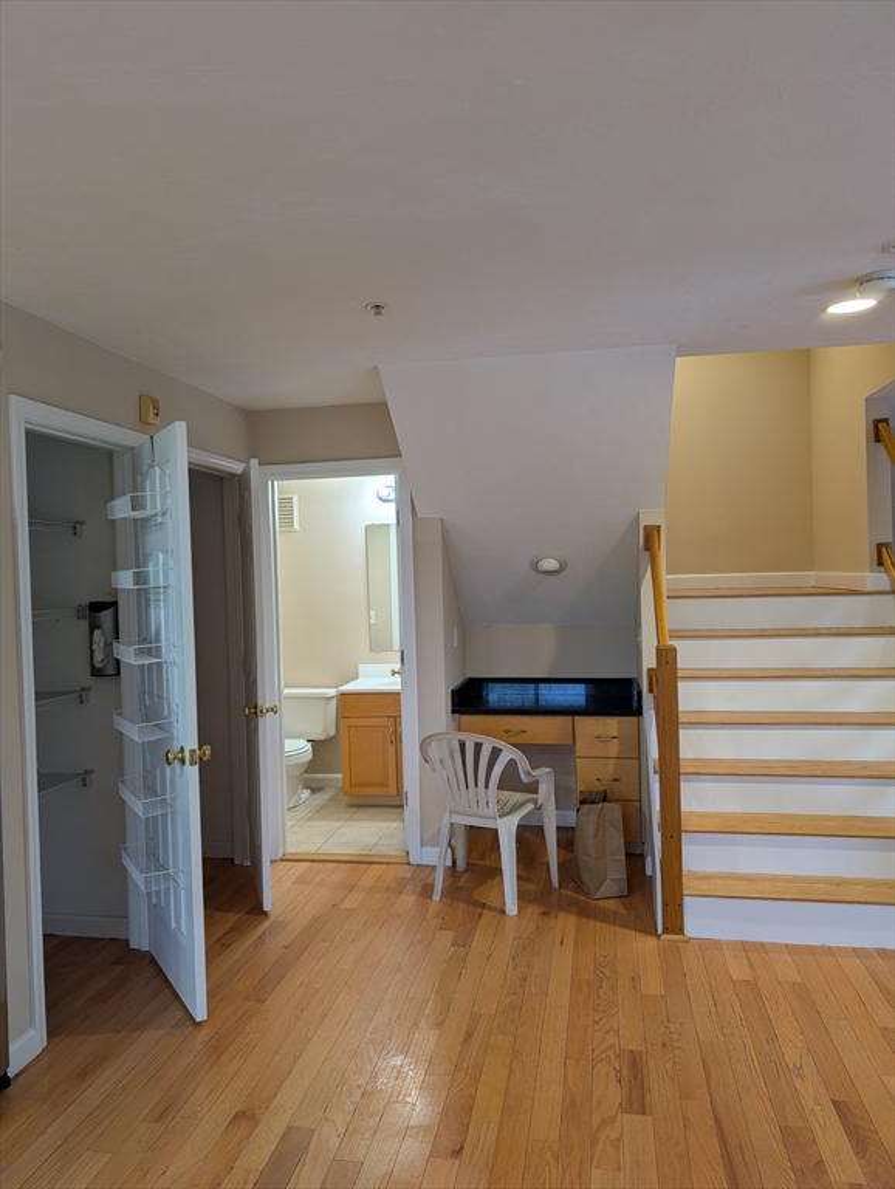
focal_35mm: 24
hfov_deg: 56.9
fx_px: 826
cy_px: 594
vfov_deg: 71.5
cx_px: 448
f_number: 1.68
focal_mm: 6.9
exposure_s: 1/82.6
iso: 19
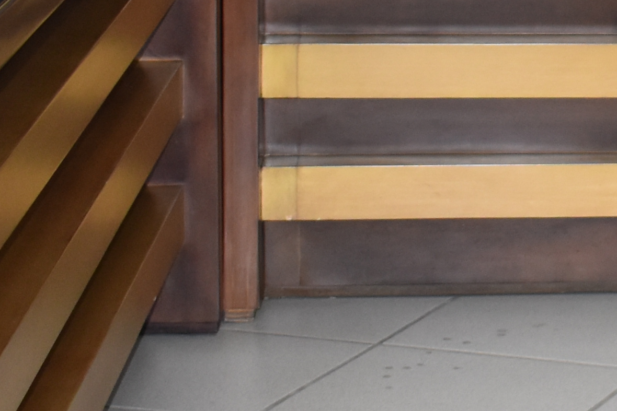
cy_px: -105
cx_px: 1280
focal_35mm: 183
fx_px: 3137
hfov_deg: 10.3
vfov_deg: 7.4
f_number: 5
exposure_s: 1/100
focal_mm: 24
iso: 800
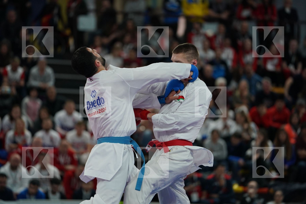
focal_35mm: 200
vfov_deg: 6.9
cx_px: 153
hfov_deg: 10.3
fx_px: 1700
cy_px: 102
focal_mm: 200
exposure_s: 1/1000
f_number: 2.8
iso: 1250
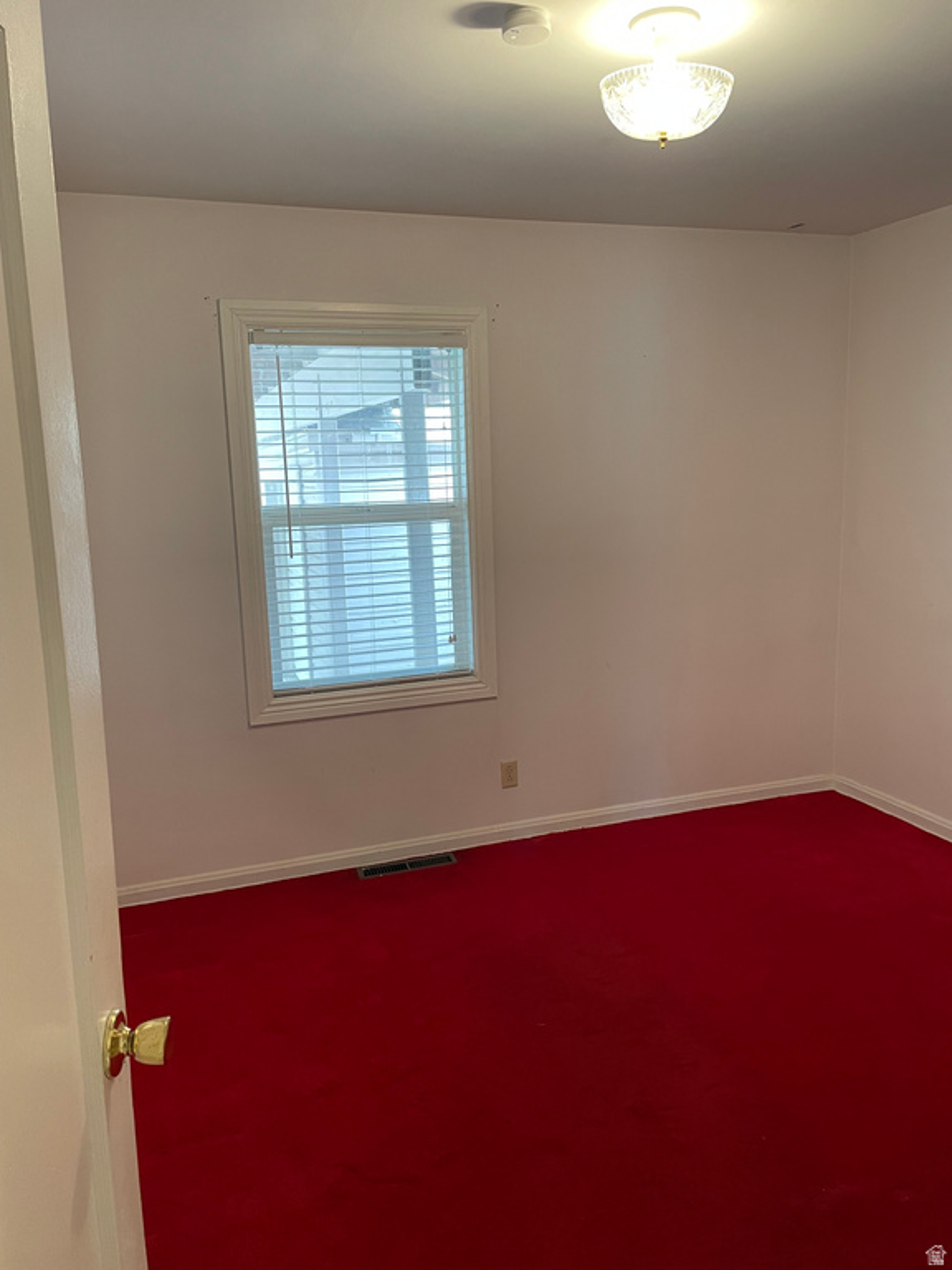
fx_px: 953
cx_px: 476
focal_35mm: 26
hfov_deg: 53.1
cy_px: 635
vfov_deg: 67.3
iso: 200
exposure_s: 1/60
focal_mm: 4.2
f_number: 1.6
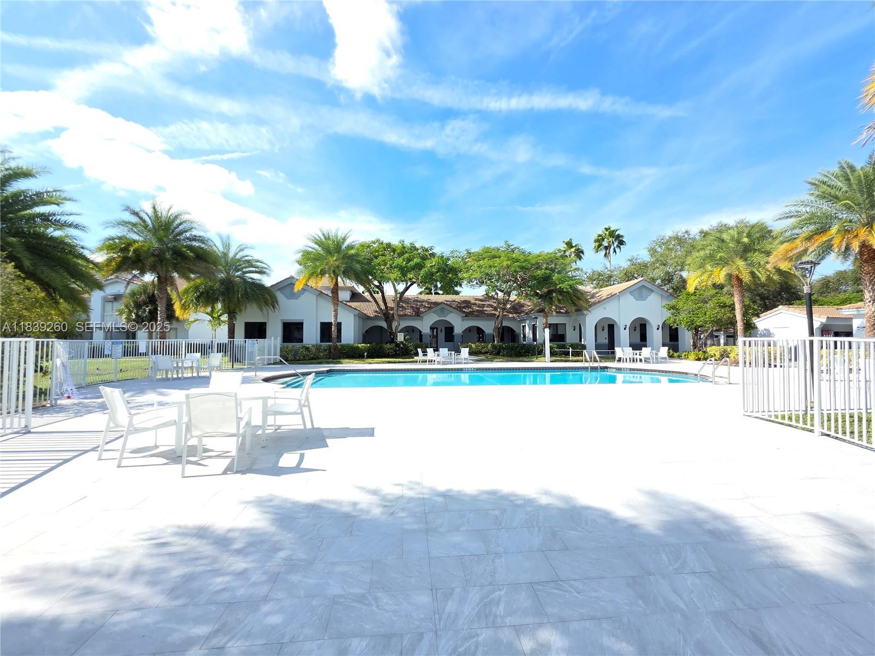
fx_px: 329
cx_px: 438
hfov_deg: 106.2
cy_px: 328
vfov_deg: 89.9
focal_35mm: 13
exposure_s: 1/883
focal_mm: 2.2
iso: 40
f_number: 1.9
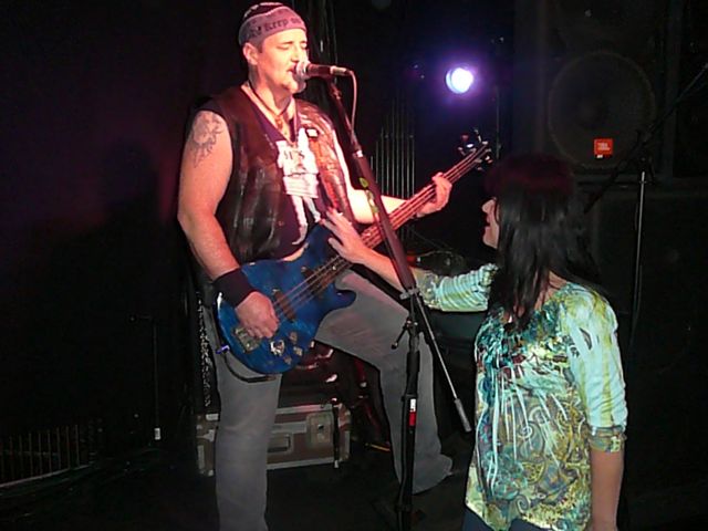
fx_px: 716
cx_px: 354
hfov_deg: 52.6
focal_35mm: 35
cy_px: 266
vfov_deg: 40.7
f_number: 2.8
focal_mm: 5.2
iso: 800
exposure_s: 1/30
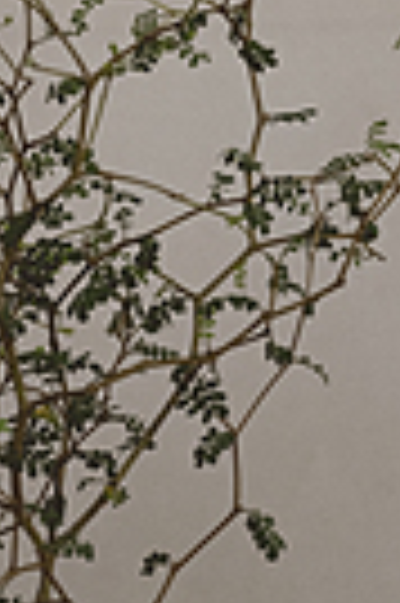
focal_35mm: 331
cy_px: 506
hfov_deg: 4.1
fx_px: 5531
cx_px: -328
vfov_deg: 6.2
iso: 500
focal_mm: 51
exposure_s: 1/13
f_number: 6.3
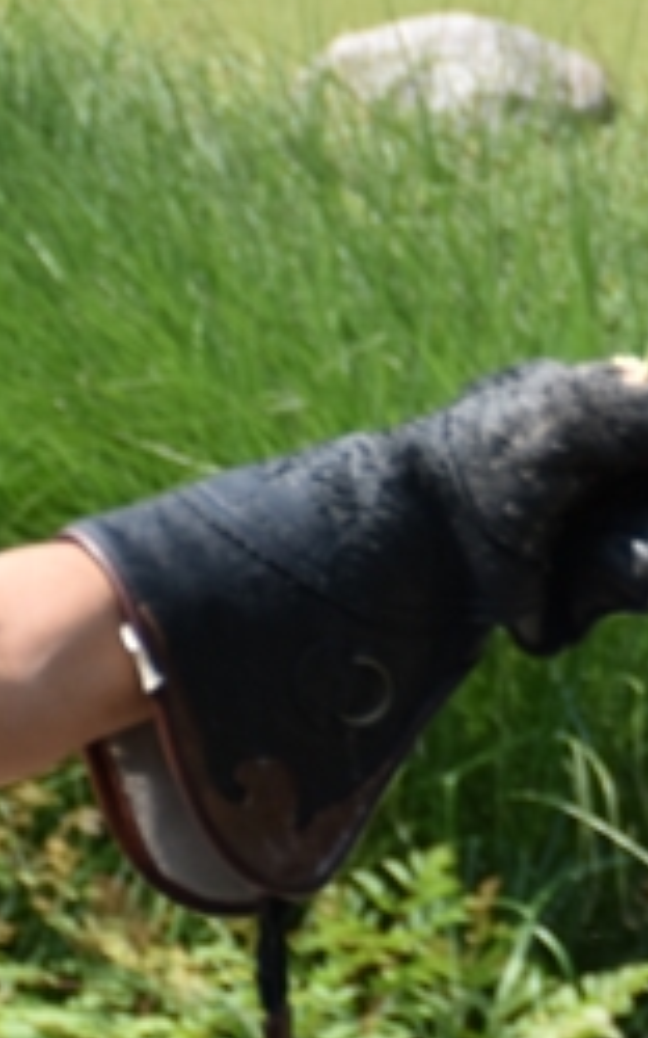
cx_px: 1146
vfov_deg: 4.8
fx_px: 12390
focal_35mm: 438
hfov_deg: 3.0
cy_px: 729
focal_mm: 70
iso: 200
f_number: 5.6
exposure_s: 1/500
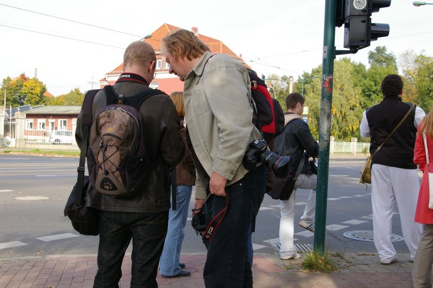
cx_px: 216
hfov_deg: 46.4
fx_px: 505
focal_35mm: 42
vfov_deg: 31.8
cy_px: 144
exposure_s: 1/125
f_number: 6.7
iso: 200
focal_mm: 28
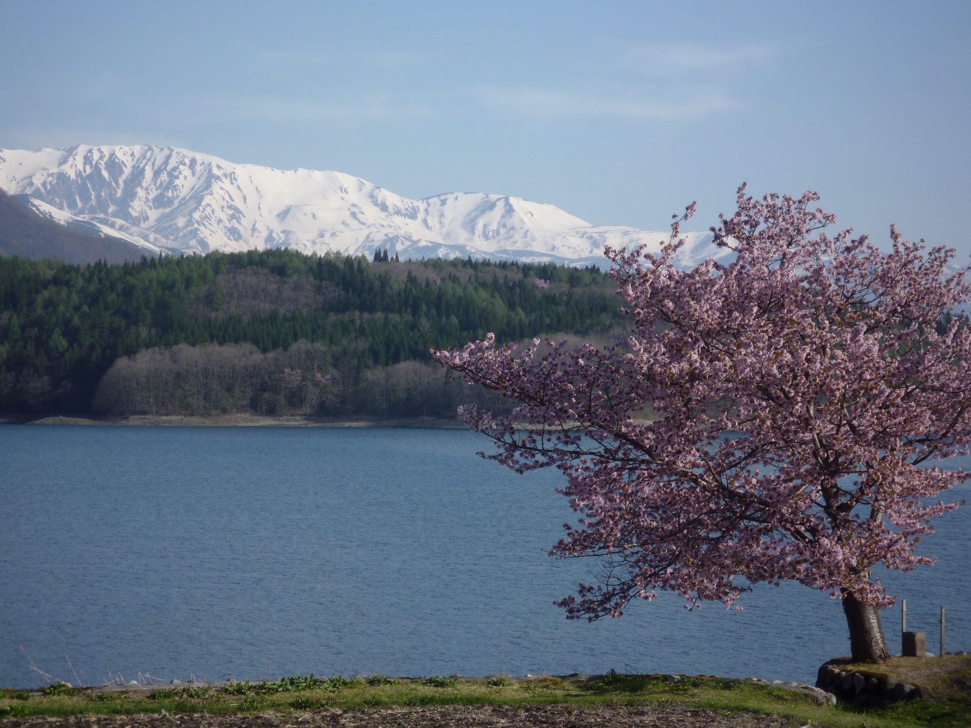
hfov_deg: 20.0
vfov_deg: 15.1
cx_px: 486
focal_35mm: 98
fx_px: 2749
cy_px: 364
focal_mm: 17.3
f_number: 5.6
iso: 80
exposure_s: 1/400
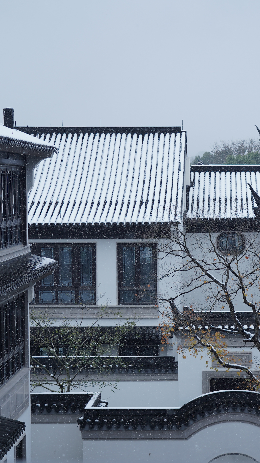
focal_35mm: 85
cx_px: 220
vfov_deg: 25.0
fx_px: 1042
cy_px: 232
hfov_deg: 14.1
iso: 100
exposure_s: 1/320
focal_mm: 54
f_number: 4
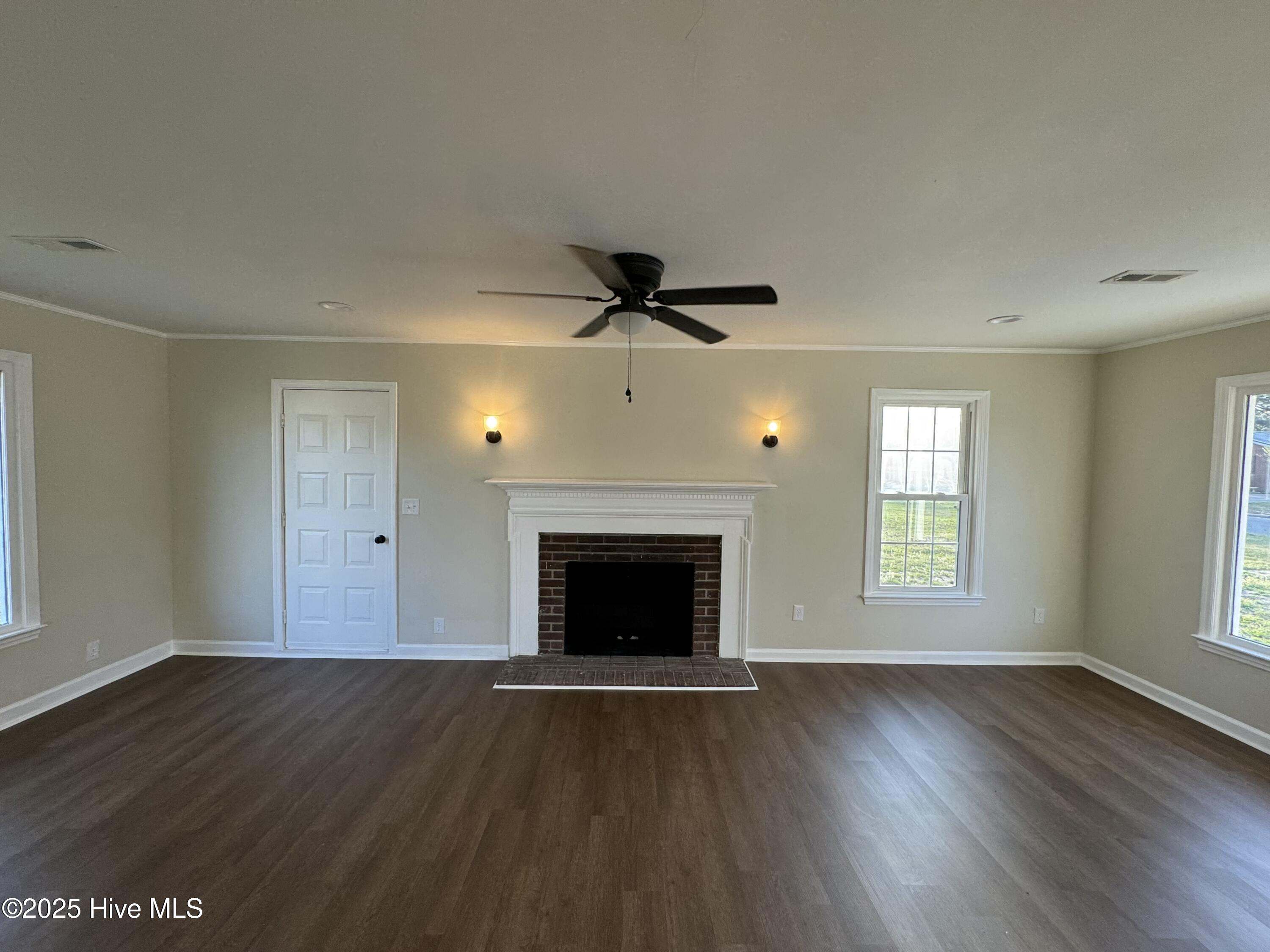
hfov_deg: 102.1
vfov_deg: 85.7
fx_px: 514
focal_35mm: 14
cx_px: 635
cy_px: 476
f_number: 2.2
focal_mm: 2.22
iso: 100
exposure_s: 1/120
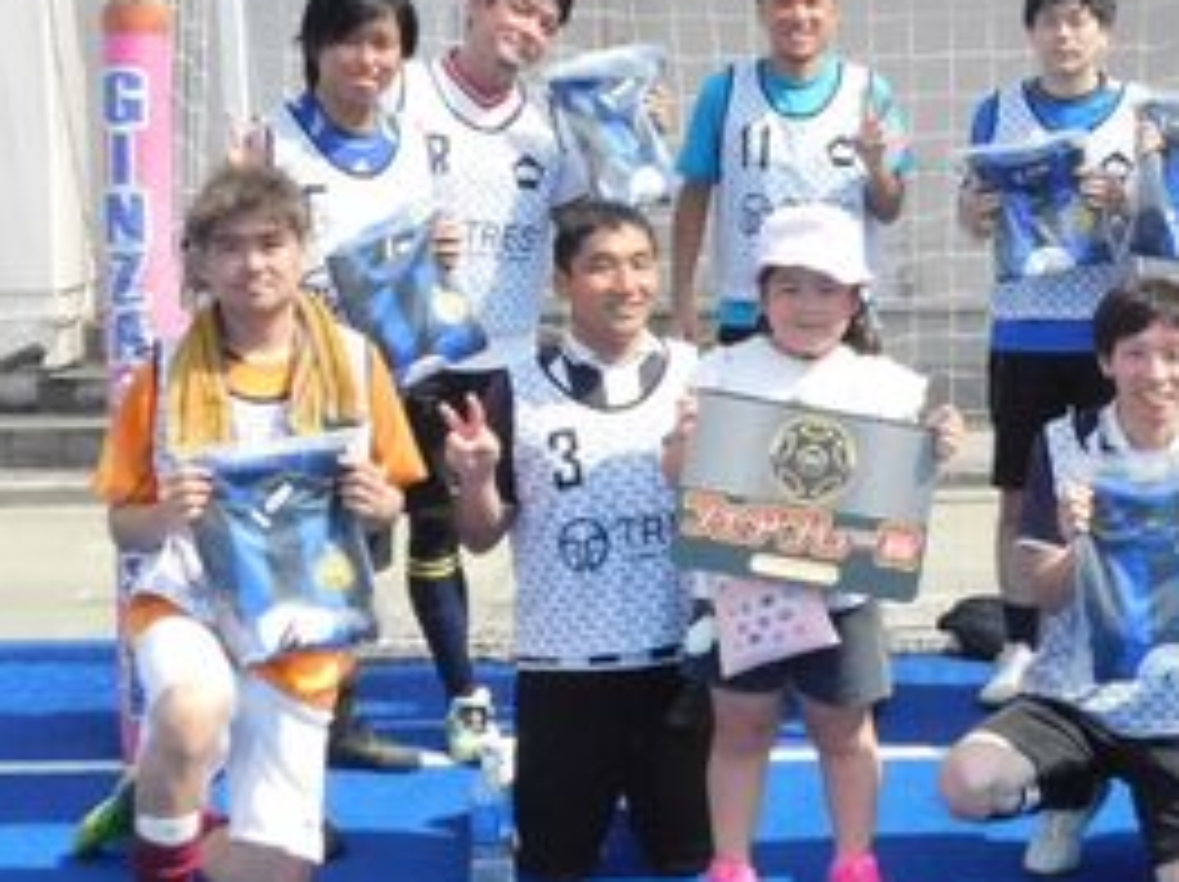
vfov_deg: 20.5
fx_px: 2416
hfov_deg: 27.1
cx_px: 886
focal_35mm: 71
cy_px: 227
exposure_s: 1/1500
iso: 1600
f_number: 7
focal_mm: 6.3
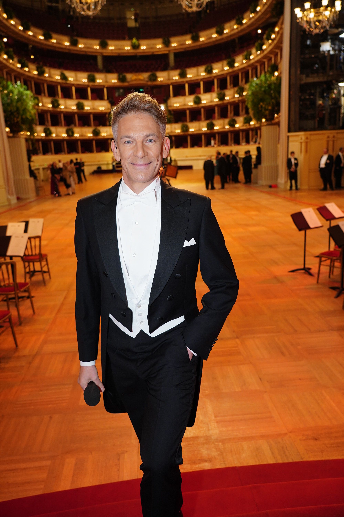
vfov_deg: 63.7
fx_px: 416
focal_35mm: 29
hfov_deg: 44.9
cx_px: 172
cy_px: 258
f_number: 4
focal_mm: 29
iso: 1600
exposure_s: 1/125
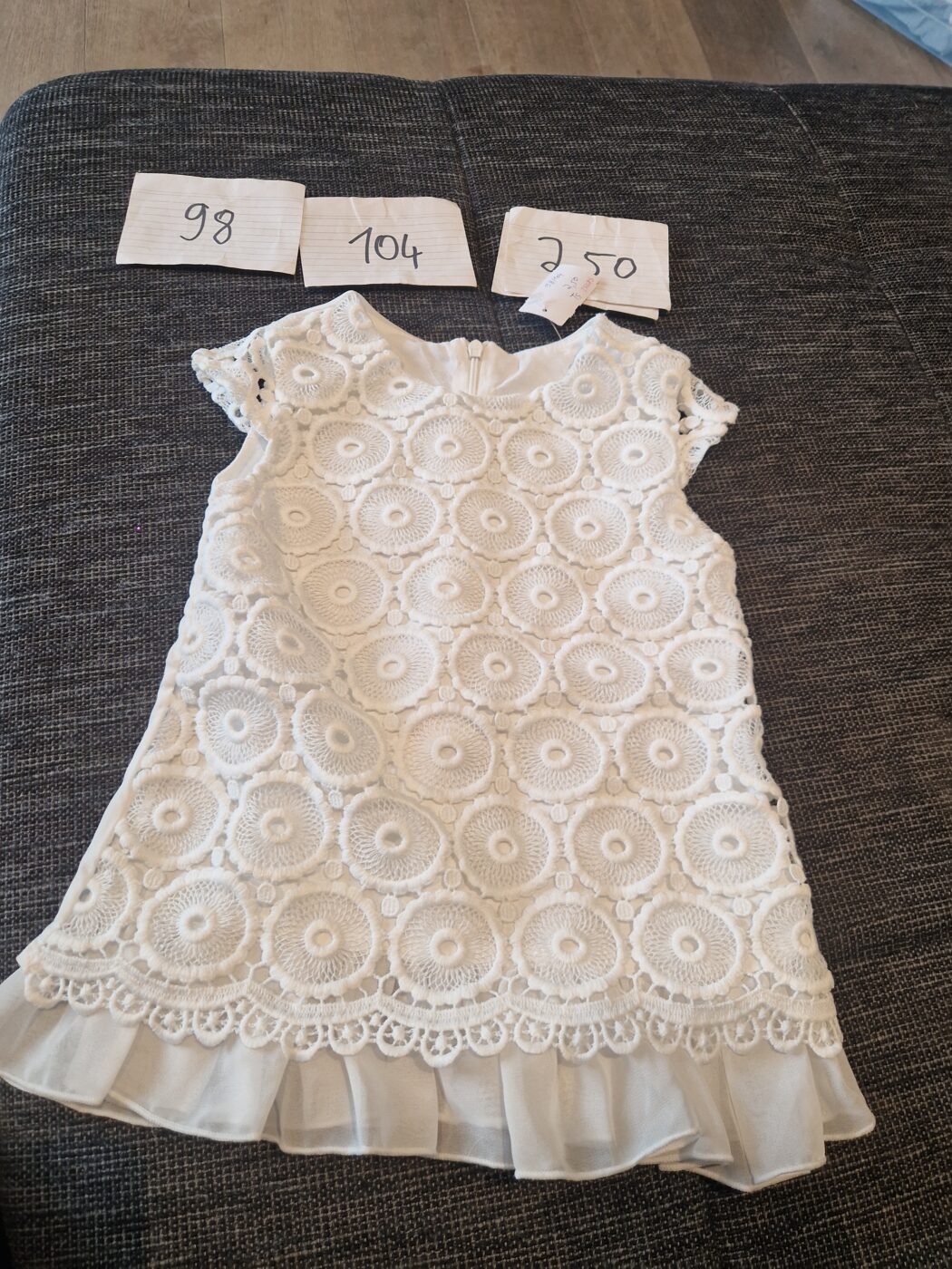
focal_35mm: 23
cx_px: 476
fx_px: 843
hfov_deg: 58.9
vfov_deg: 73.9
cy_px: 634
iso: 50
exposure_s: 1/190
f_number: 1.8
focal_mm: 5.4
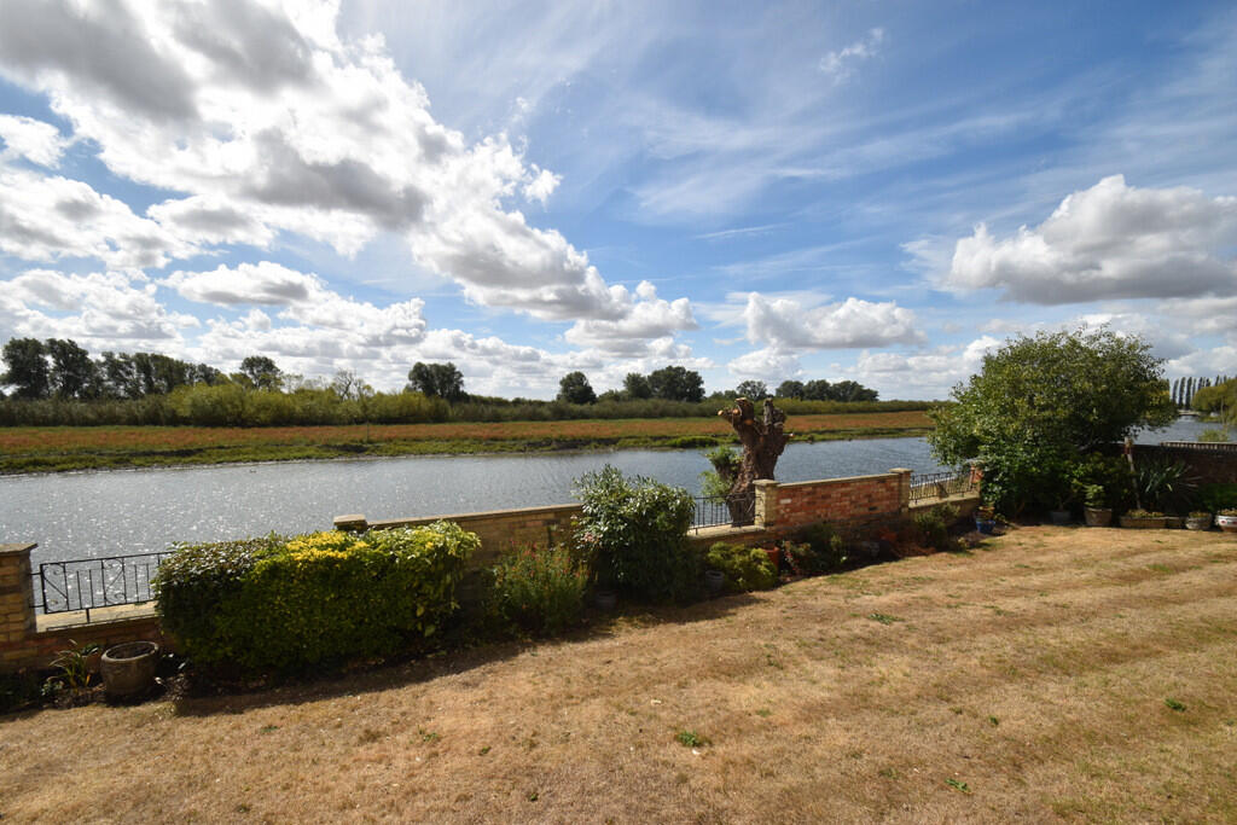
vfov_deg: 77.3
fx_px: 515
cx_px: 618
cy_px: 412
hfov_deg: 100.4
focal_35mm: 15
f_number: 11
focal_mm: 10
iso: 100
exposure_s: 1/200
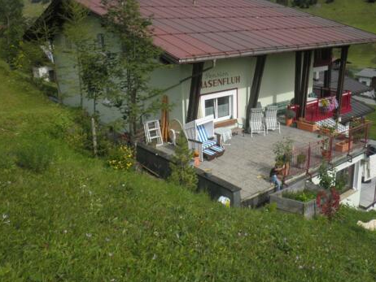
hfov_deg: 55.2
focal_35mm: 33
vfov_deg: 42.8
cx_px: 210
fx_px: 359
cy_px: 113
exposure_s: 1/125
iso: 64
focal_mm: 4.7
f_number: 7.9
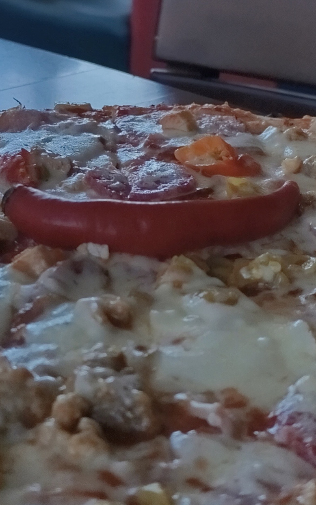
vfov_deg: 25.6
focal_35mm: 80
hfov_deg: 16.3
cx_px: 91
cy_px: 141
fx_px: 1102
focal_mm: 6.14
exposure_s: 1/100
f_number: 1.6
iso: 400
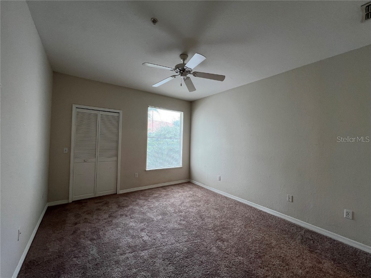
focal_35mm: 13
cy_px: 139
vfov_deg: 89.9
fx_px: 139
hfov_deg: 106.2
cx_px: 186
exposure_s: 1/120
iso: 64
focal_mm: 1.57
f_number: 1.8
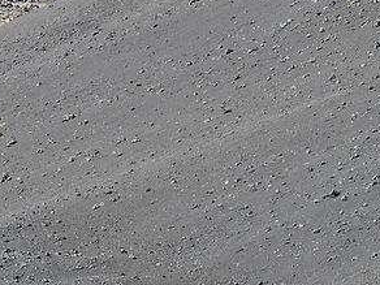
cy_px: 2
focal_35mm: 354
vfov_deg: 4.2
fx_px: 3886
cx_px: -21
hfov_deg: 5.6
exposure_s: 1/250
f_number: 11
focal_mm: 70
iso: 400
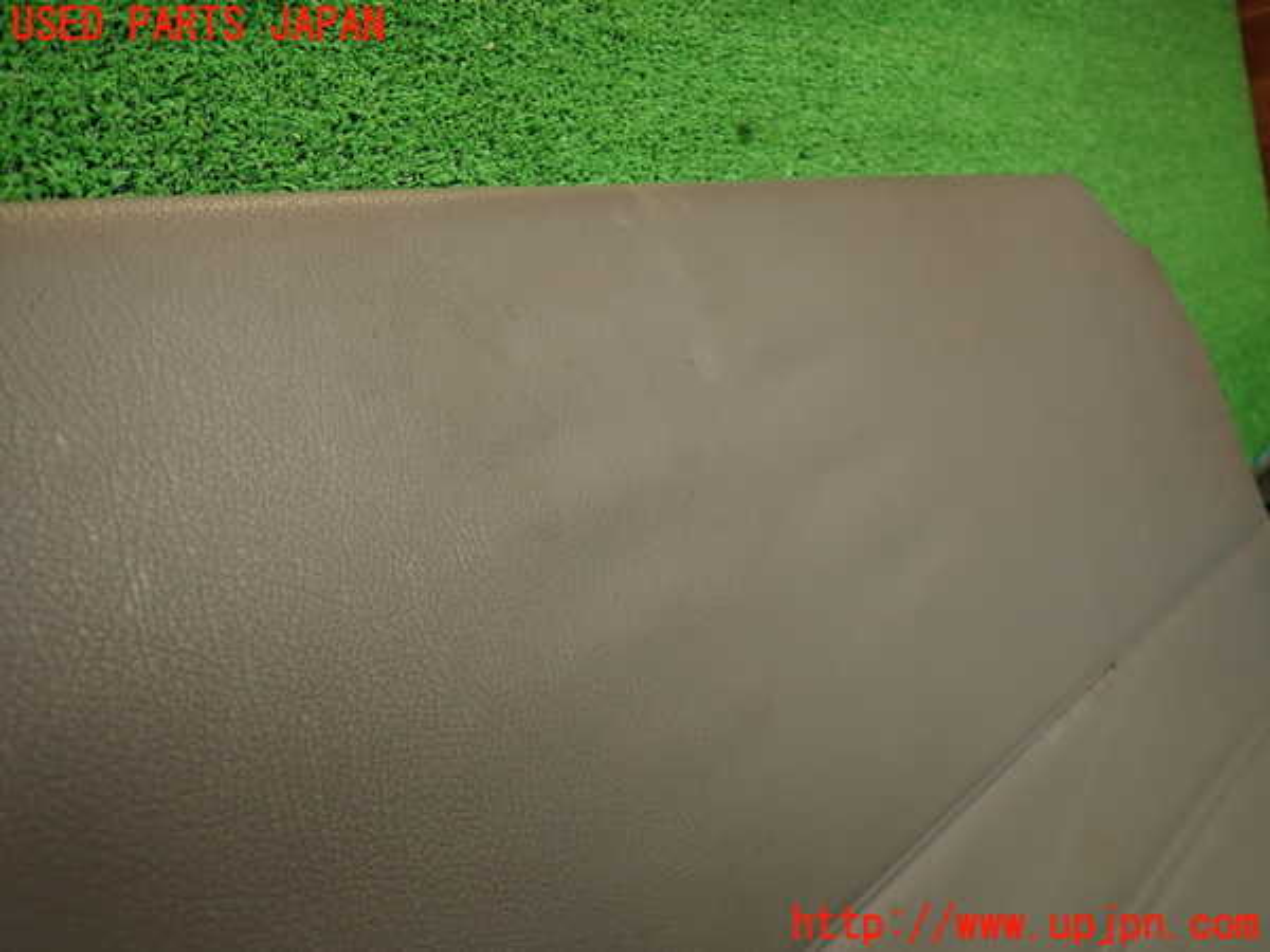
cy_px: 476
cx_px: 635
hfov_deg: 69.4
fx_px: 917
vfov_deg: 54.9
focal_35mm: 25
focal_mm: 4.5
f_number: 2
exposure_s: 1/100
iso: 100
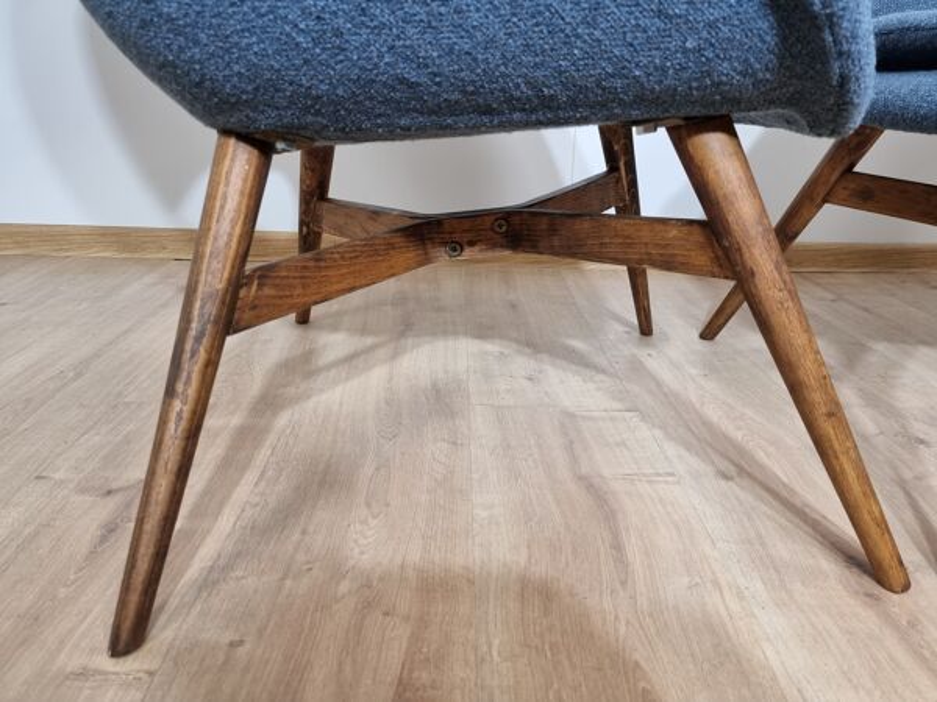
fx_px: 650
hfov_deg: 71.6
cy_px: 351
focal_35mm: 24
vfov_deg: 56.8
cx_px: 468
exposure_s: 1/100
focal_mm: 6.7
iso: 160
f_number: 1.8
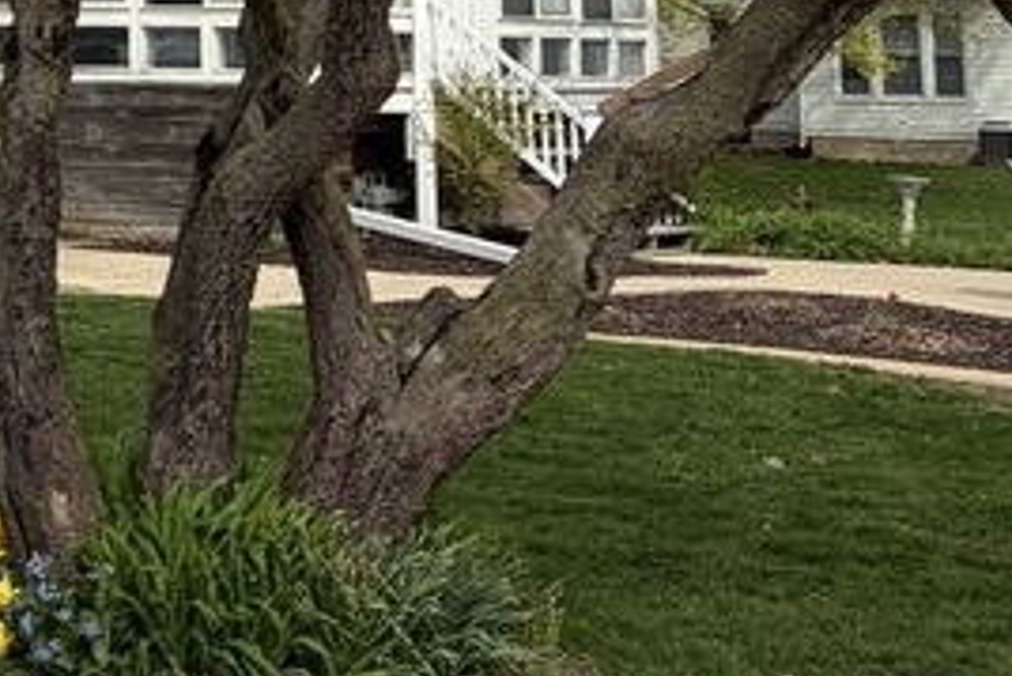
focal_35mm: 109
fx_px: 3066
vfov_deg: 11.6
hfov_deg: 17.9
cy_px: -551
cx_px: -174
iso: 50
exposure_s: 1/3623
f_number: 1.6
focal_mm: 5.96
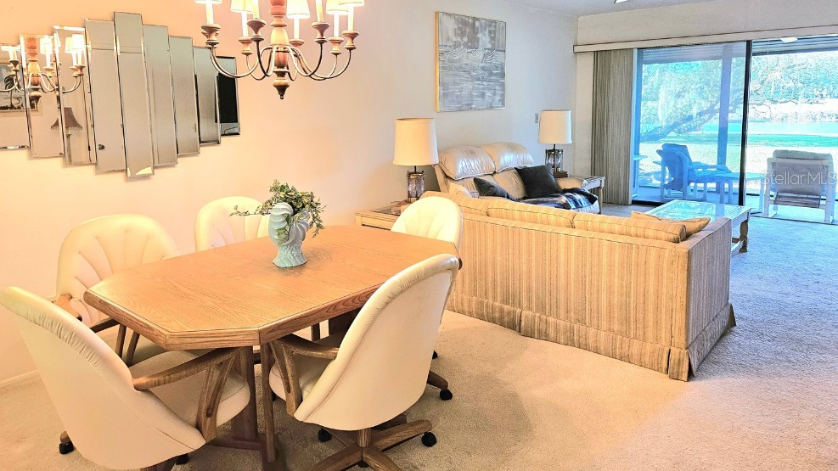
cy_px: 177
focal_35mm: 26
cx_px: 406
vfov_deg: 44.0
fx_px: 578
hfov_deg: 71.9
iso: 250
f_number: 1.8
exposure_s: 1/120
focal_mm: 5.4
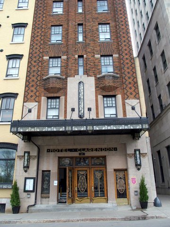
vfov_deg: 63.4
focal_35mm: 28
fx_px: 183
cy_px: 114
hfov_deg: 49.7
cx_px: 85
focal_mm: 6
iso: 100
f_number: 3.5
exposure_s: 1/320
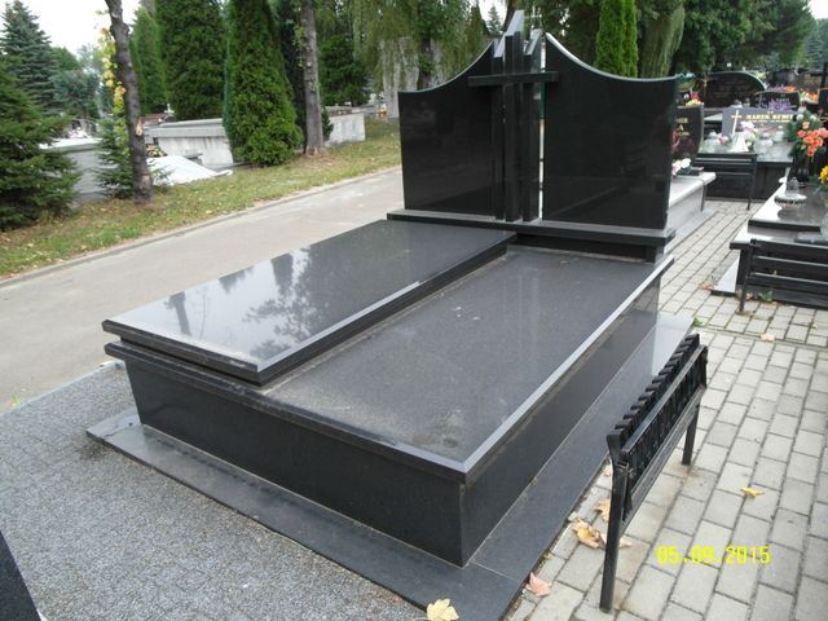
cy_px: 310
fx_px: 574
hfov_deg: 71.6
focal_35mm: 24
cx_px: 414
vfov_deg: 56.8
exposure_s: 1/90
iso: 100
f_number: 3.4
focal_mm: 5.2
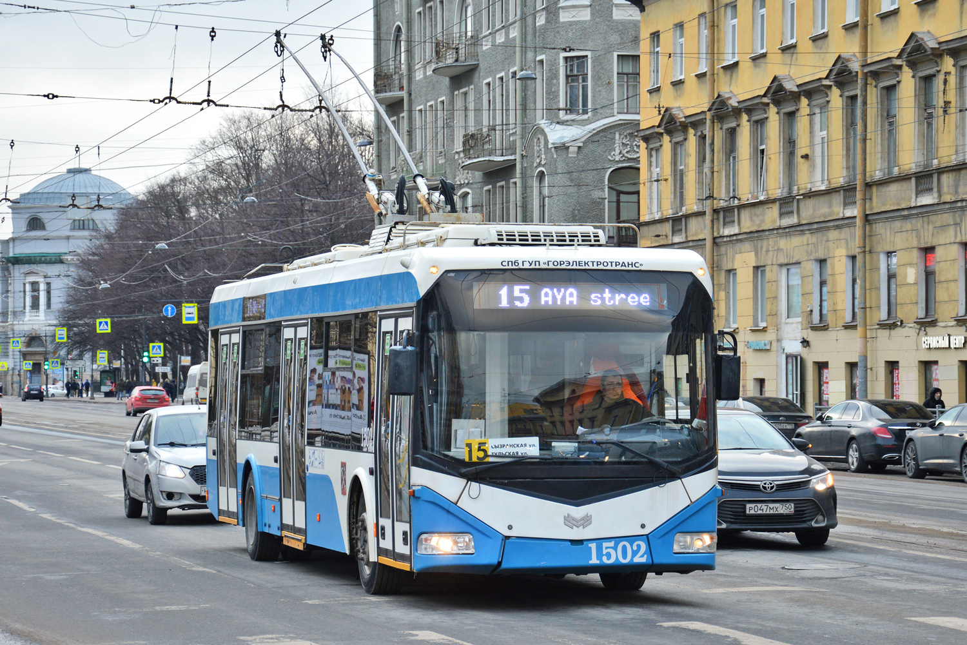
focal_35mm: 105
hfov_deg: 19.5
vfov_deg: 13.0
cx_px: 484
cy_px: 322
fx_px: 2820
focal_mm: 70
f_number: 5.6
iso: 200
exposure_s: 1/125
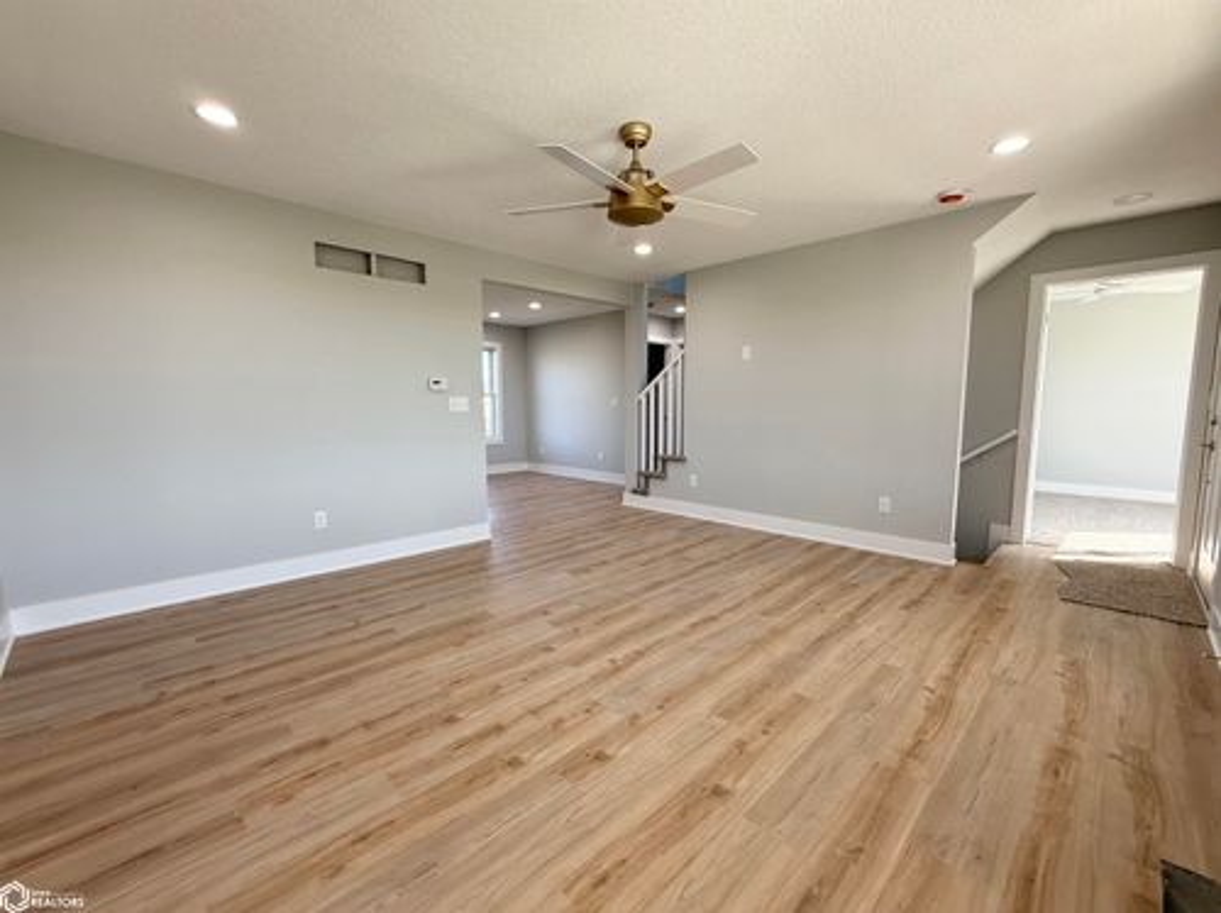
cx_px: 610
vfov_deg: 85.6
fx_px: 493
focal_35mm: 14
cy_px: 456
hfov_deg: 102.1
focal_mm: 2.22
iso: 100
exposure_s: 1/120
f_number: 2.2
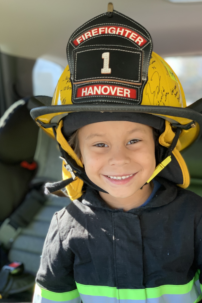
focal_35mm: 55
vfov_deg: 36.2
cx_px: 91
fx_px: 463
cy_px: 149
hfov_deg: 24.6
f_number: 2.4
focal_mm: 6
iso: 125
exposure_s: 1/84
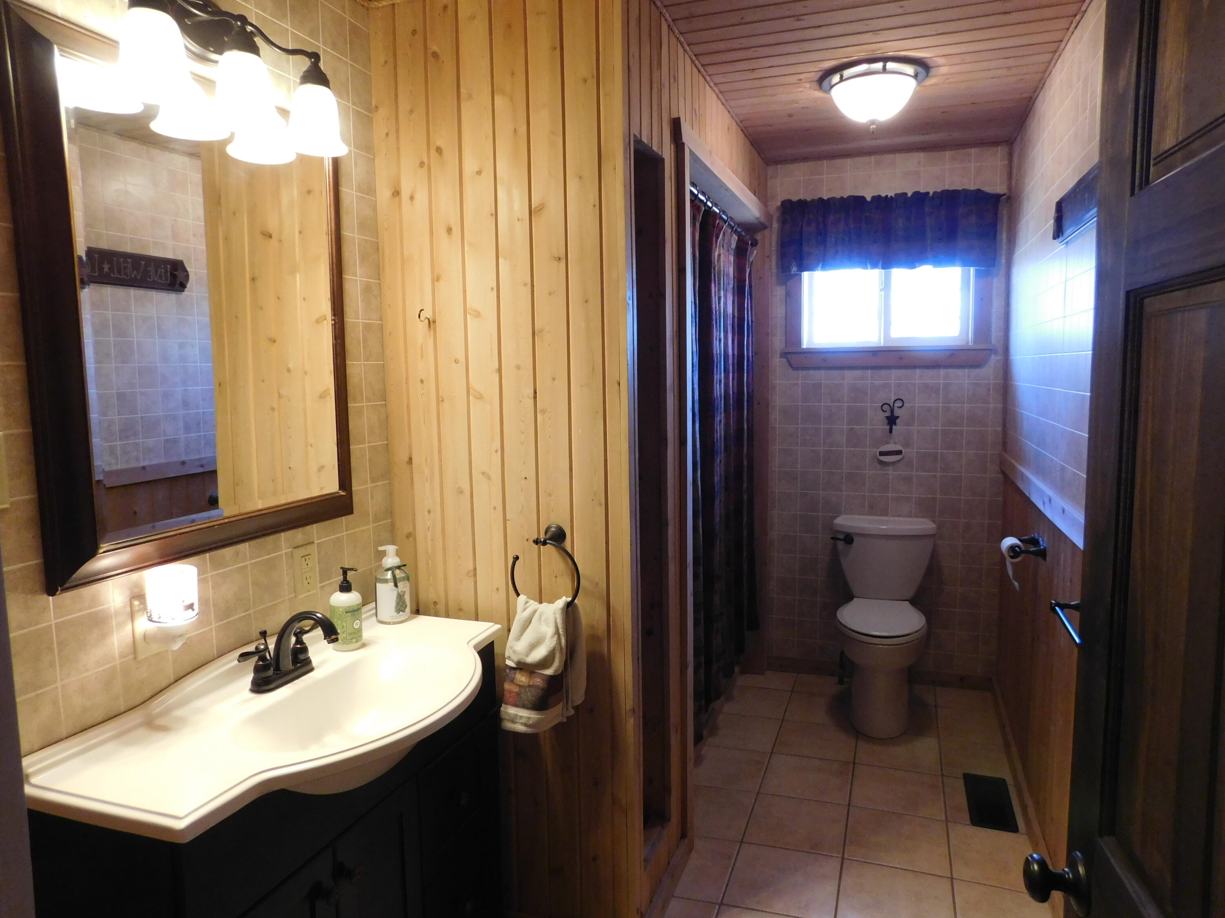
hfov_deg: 73.9
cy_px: 459
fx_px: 814
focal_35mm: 23
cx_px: 612
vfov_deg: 58.9
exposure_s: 1/30
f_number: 3
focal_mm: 4
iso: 280
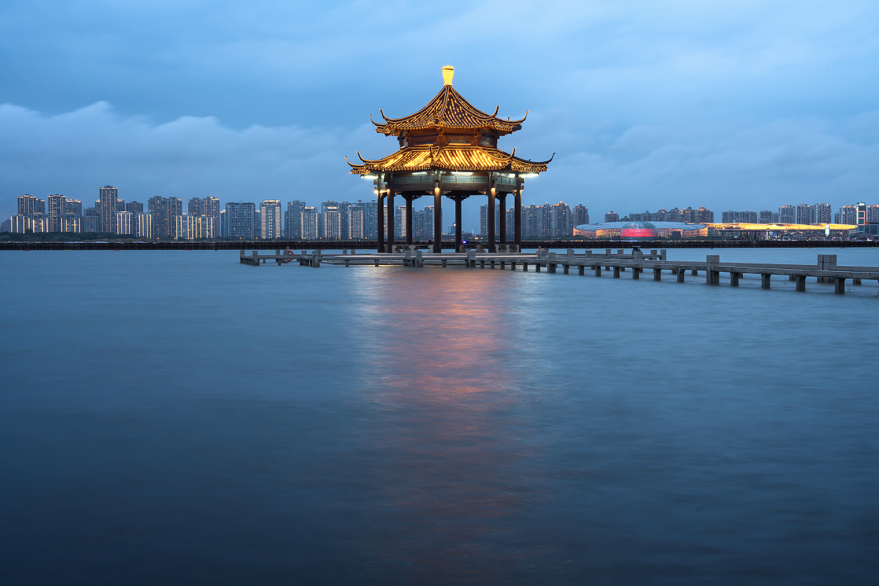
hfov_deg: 41.1
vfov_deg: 28.1
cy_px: 293
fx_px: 1172
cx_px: 440
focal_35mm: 48
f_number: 11
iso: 50
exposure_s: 2.5
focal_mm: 48
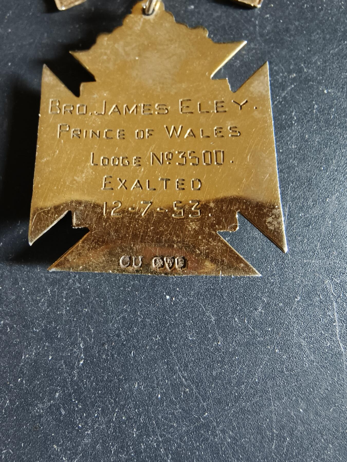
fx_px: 307
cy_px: 231
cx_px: 174
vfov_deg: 73.9
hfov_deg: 58.9
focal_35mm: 23
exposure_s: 1/20
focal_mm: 2.32
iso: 3200
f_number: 2
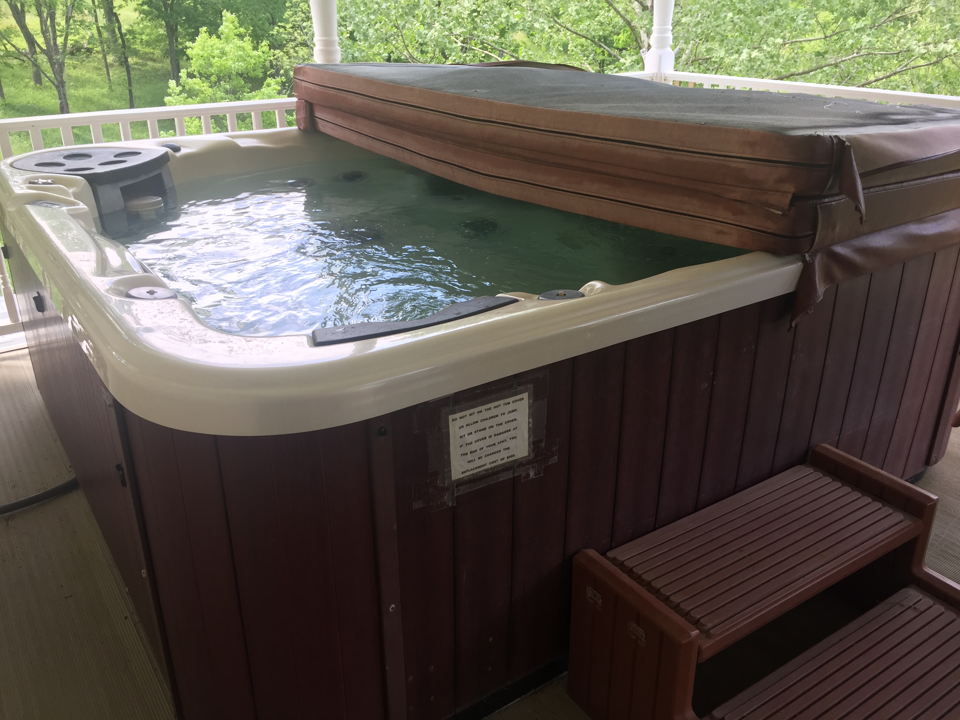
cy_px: 360
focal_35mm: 29
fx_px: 804
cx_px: 480
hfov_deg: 61.7
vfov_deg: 48.2
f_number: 2.2
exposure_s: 1/167
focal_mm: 4.15
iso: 32
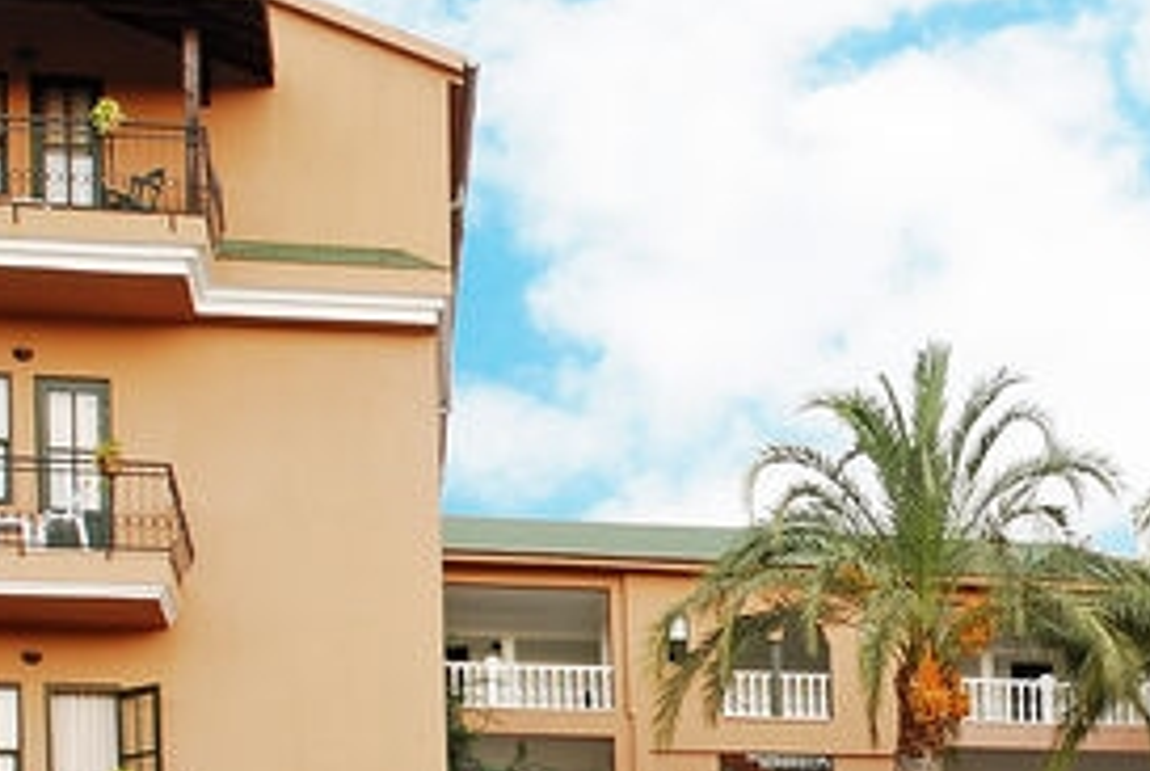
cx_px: 1019
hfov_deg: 24.9
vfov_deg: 16.9
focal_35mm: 79
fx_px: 2528
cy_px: 784
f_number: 18
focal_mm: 18
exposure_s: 5
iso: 100
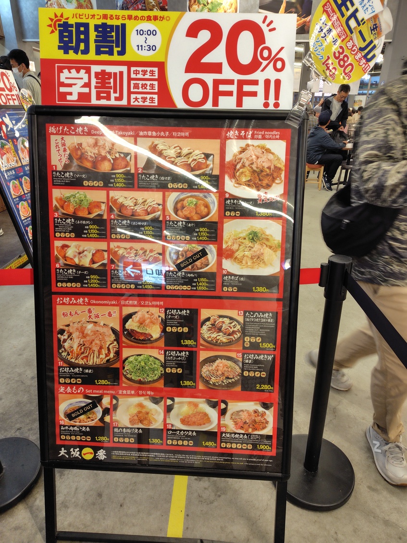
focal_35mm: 23
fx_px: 361
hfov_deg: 58.9
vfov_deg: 73.9
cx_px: 204
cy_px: 272
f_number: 1.9
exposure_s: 1/60
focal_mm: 5.6
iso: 213
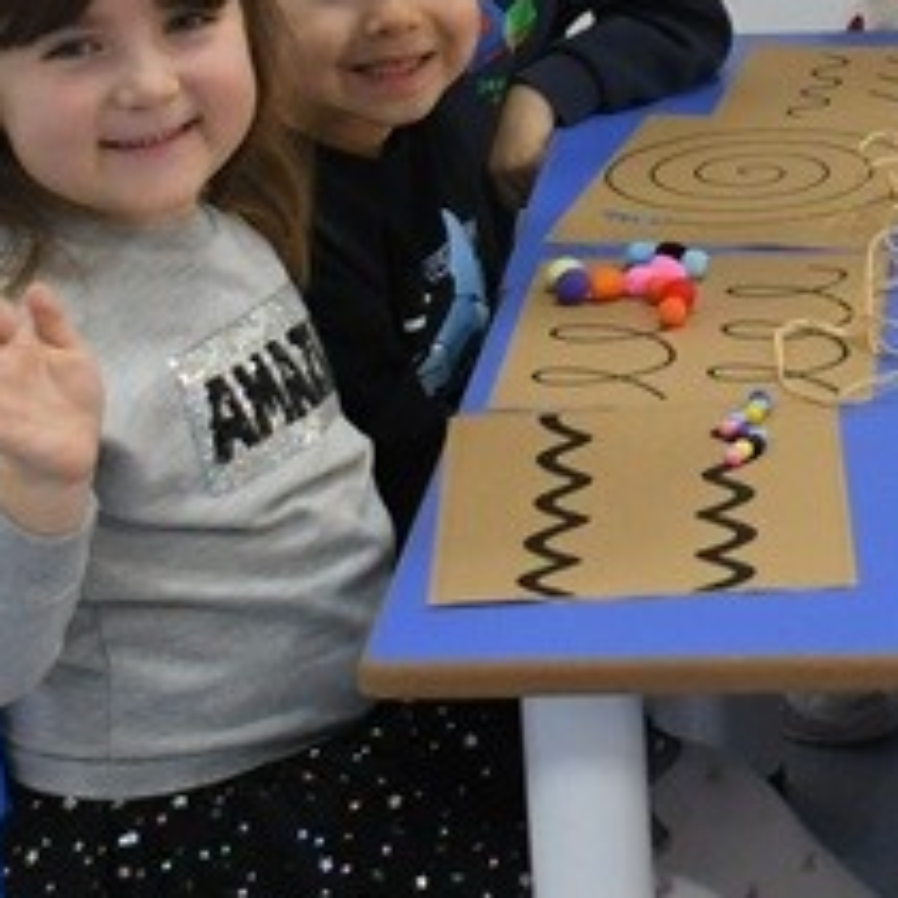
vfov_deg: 10.3
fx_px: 4931
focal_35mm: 168
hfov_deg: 10.1
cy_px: -9
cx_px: 1290
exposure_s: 1/250
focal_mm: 20
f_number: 4.5
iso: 1250
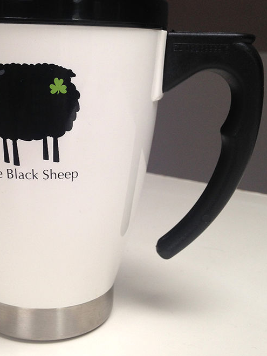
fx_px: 514
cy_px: 140
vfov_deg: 38.0
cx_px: 78
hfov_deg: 28.8
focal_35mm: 50
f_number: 2.4
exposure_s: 1/24
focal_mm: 4.12
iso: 50
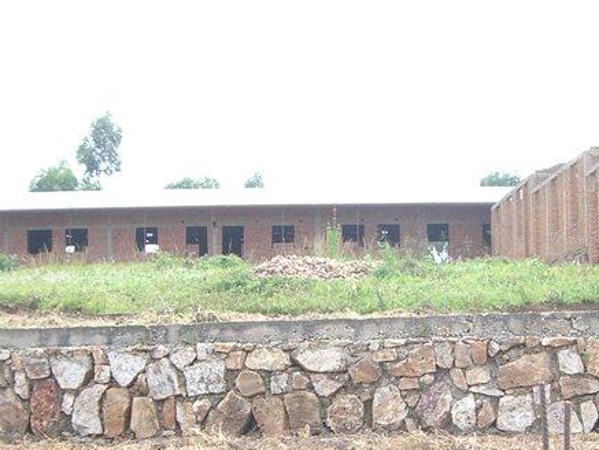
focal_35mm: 89
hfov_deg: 21.9
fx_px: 1540
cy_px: 354
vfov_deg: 16.5
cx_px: 407
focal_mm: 6.2
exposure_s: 1/640
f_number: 4.3
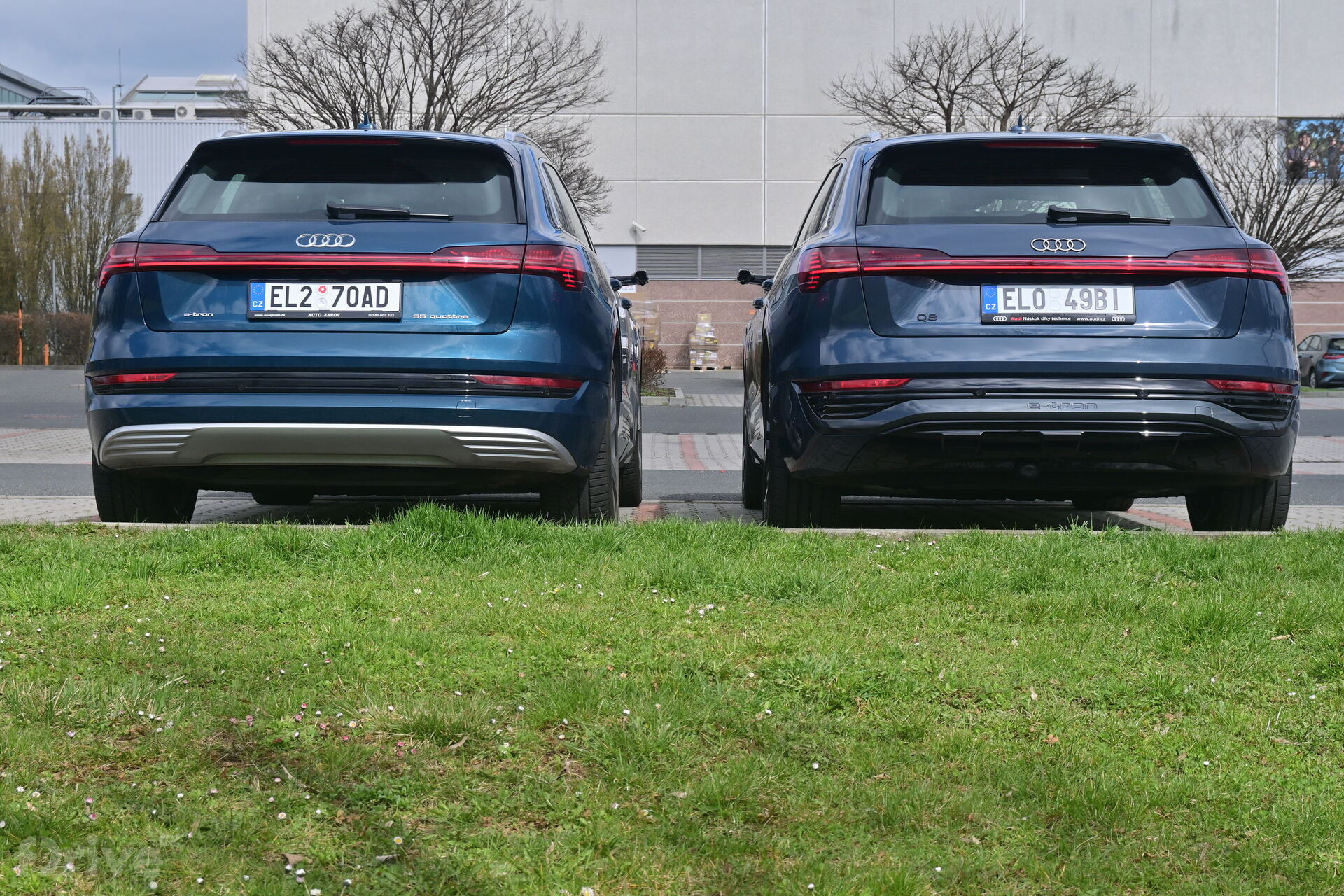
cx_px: 672
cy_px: 448
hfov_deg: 32.6
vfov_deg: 22.1
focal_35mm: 62
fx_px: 2296
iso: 100
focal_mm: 41
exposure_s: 1/320
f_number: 9
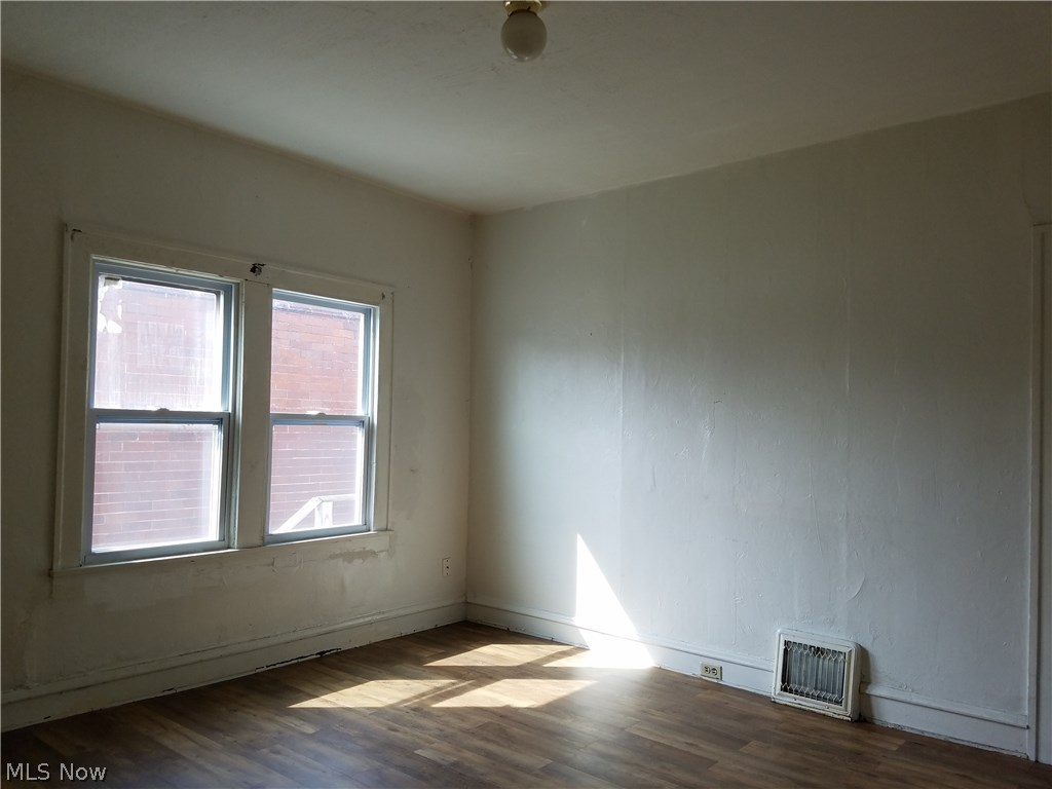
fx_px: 790
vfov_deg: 53.1
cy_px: 394
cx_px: 526
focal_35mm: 26
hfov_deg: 67.3
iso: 50
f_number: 1.7
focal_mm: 4.2
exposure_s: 1/138
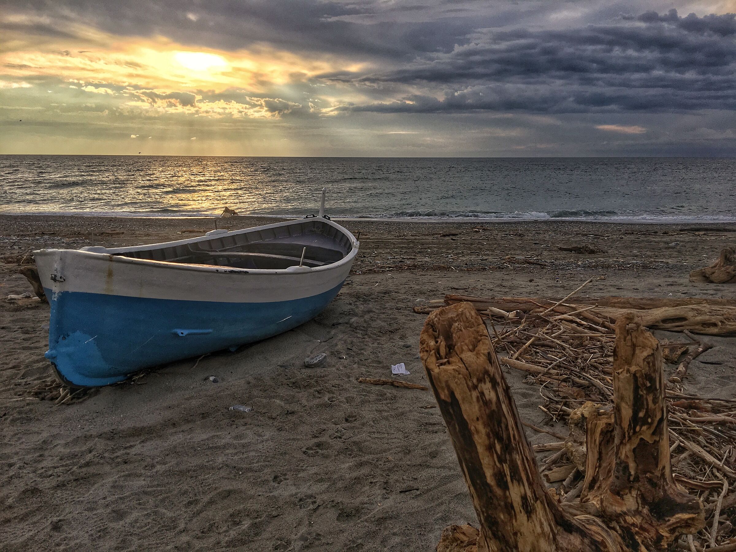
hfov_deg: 61.7
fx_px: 617
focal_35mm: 29
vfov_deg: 48.2
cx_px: 368
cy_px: 276
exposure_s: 1/864
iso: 25
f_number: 2.2
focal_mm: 4.15
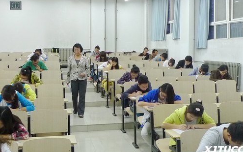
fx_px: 298
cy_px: 63
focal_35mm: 45
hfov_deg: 44.4
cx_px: 122
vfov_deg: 28.5
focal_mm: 5.1
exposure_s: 1/40
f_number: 2.2
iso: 400
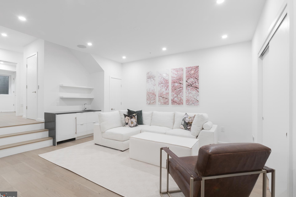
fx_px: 140
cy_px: 98
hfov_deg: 93.2
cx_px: 140
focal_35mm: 17
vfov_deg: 70.4
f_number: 10
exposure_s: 1/6
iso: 400
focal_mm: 16
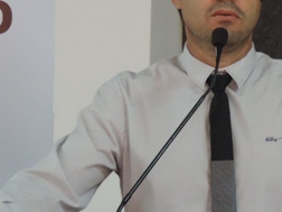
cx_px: 241
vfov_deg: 3.8
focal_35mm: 394
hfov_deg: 5.0
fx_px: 3210
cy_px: 141
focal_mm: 27.6
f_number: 4.4
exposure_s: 1/30
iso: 1250
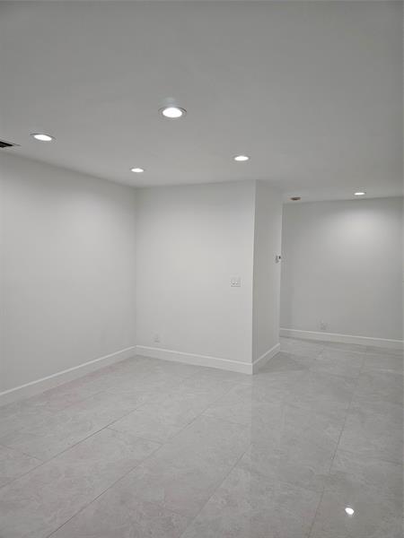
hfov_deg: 58.9
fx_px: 358
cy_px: 269
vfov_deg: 73.9
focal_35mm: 23
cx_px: 202
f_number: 1.7
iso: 160
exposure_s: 1/120
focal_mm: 6.3
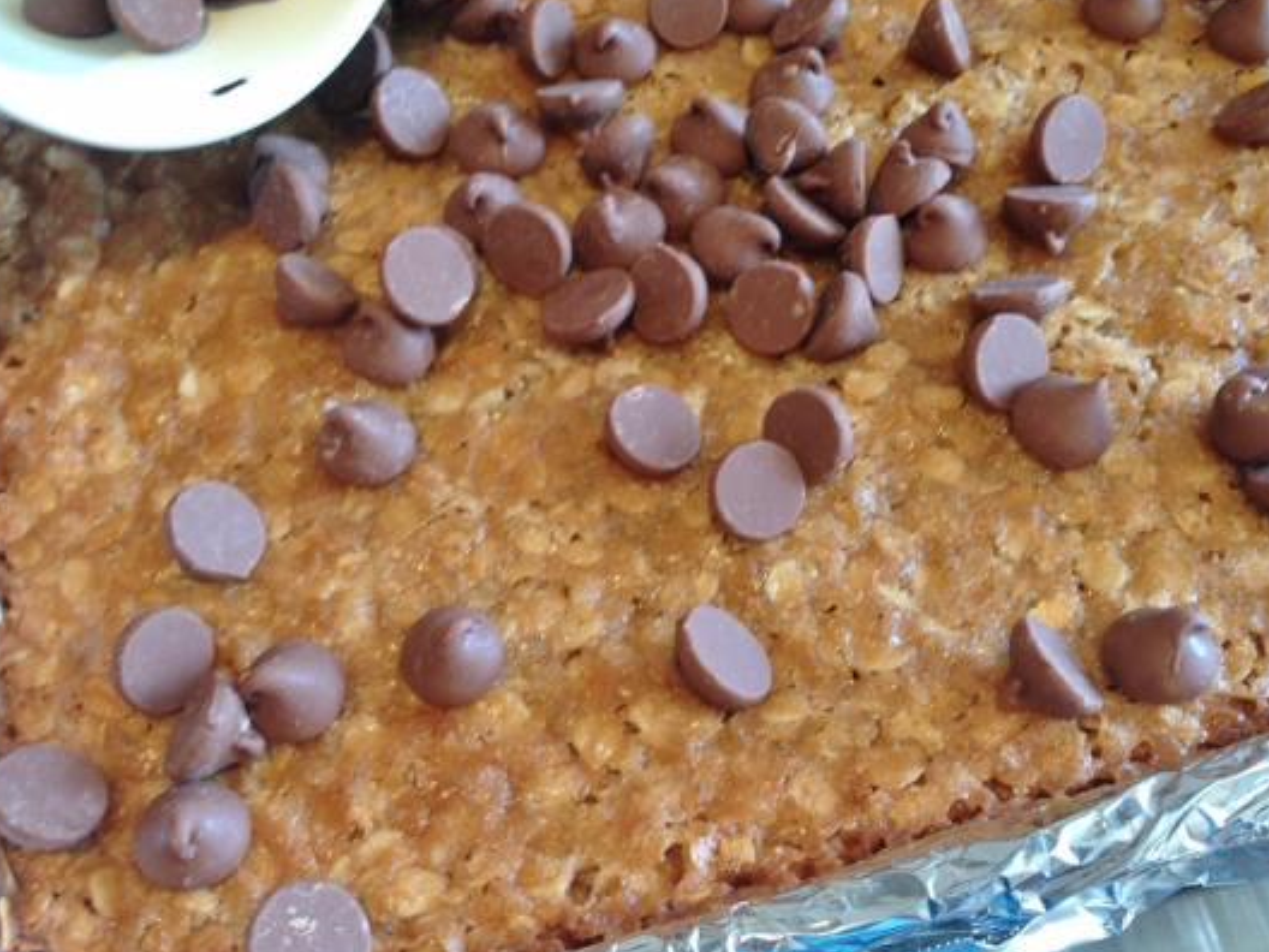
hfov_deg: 46.8
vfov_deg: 36.0
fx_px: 1466
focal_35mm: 40
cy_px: 474
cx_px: 661
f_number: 2.4
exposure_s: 1/20
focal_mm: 4.12
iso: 100
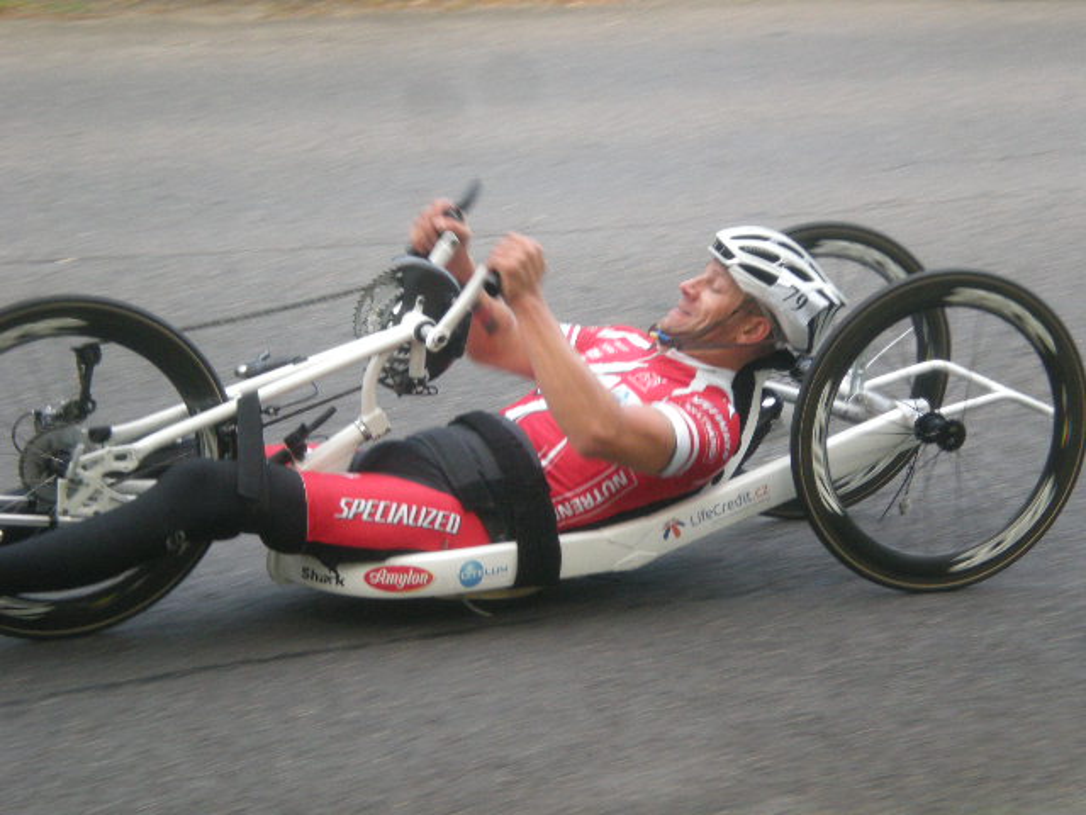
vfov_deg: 13.0
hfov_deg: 17.3
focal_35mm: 114
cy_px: 408
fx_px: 3576
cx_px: 543
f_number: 5.9
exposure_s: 1/65.3
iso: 200
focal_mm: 18.9
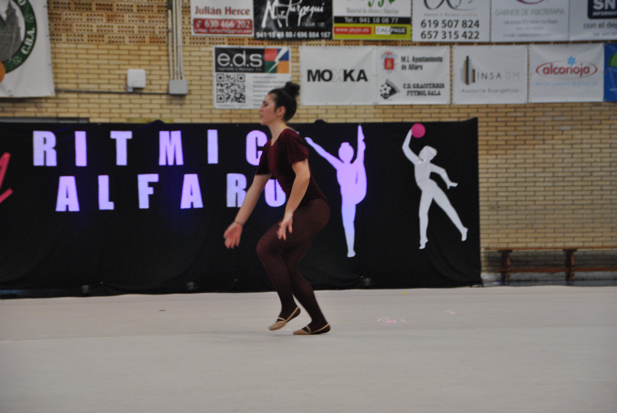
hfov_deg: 18.2
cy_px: 206
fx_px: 1930
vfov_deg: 12.2
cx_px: 308
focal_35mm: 112
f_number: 5.3
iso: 800
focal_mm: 75
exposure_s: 1/160
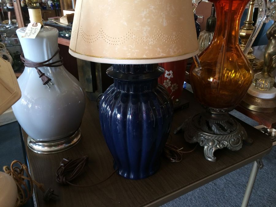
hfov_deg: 60.0
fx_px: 239
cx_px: 138
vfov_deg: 46.8
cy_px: 104
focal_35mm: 30
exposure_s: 1/30
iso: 125
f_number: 2.2
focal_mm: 4.12
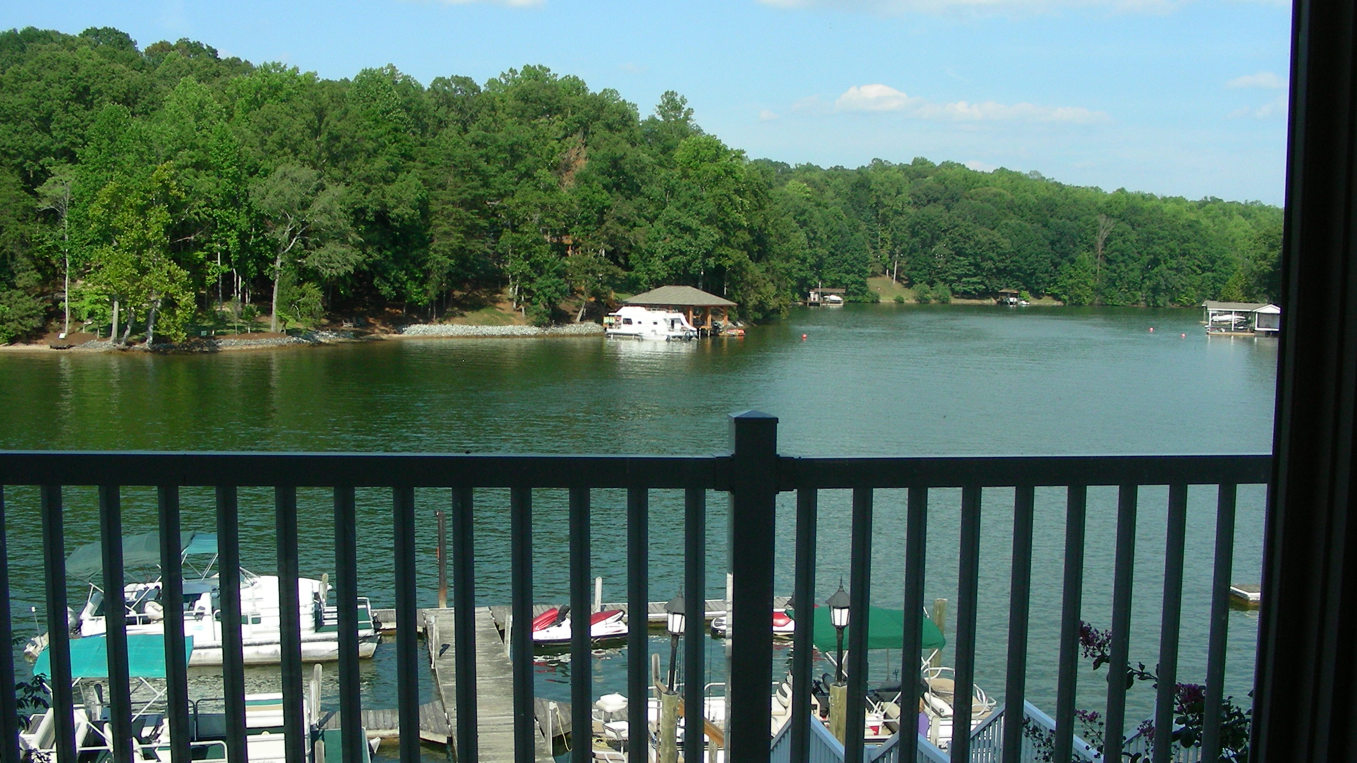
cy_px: 423
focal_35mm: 42
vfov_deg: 28.3
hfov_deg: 48.4
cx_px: 676
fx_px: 1511
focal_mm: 6.3
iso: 50
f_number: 4
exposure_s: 1/491
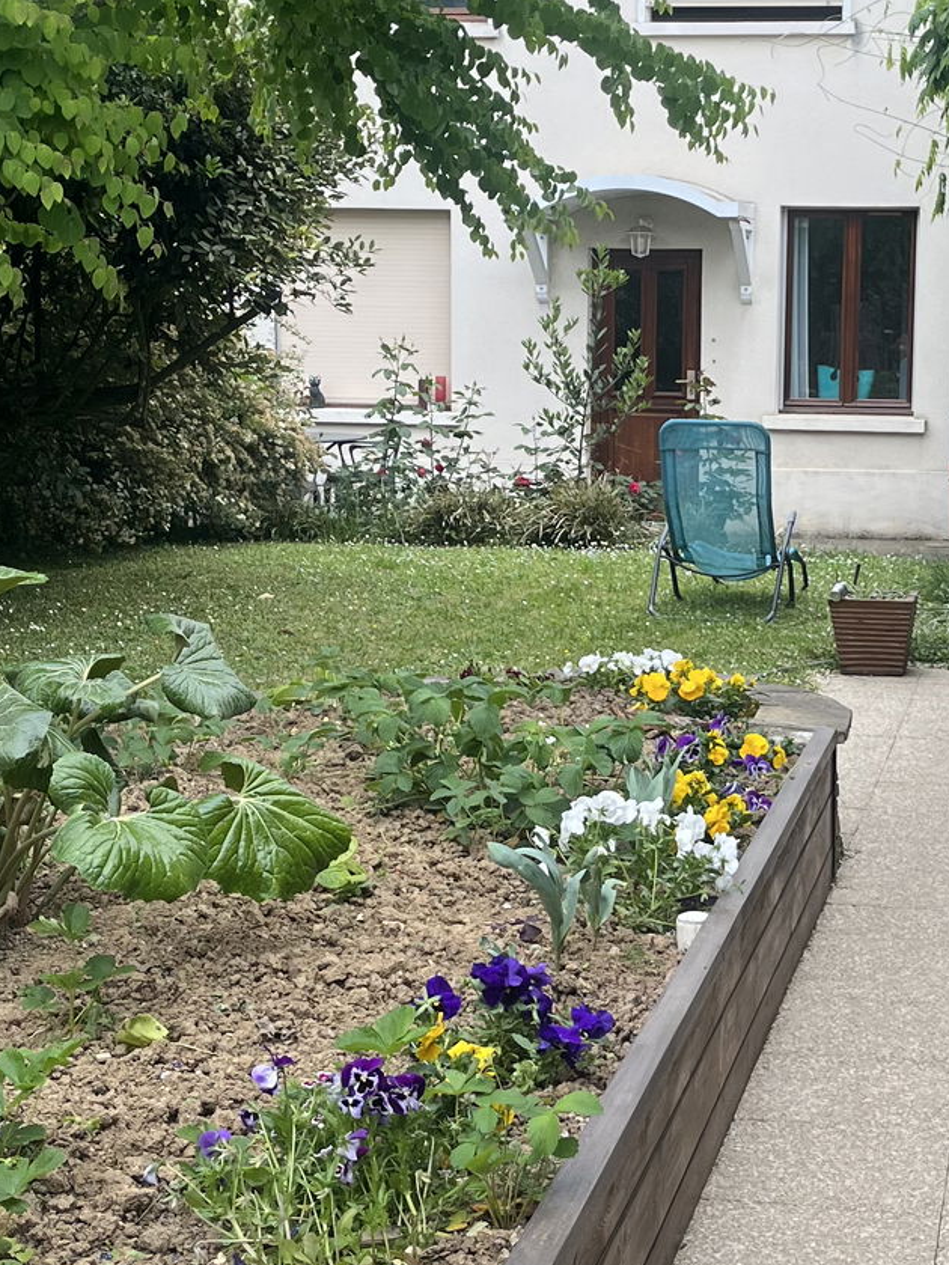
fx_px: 2413
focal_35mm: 66
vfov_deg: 29.4
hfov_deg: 22.2
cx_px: 642
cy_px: 641
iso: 50
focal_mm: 5.1
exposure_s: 1/422
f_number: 1.6
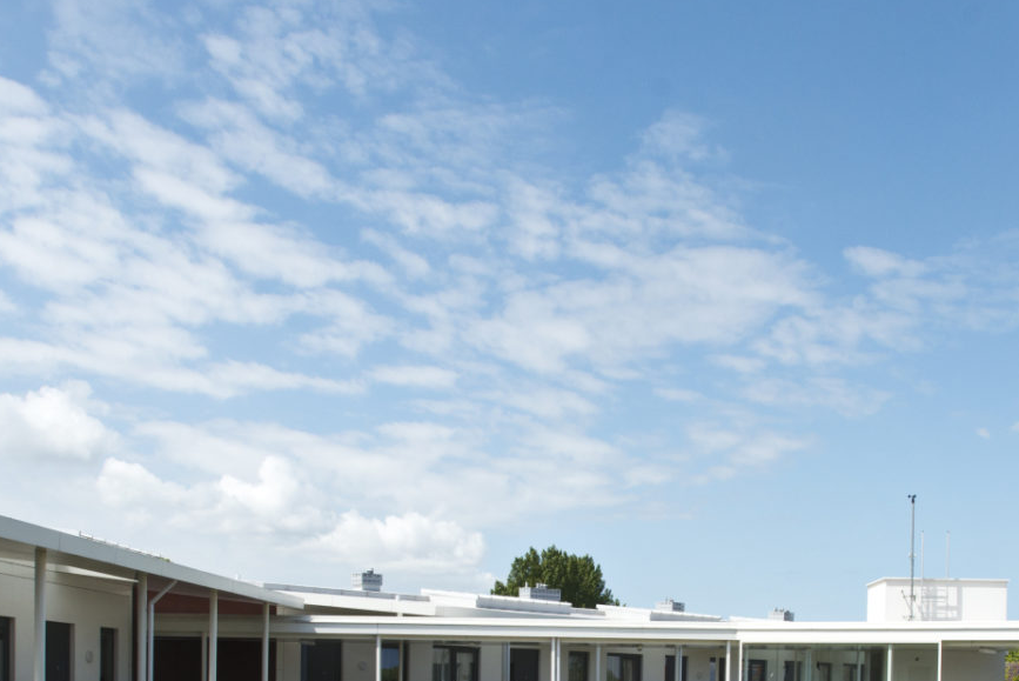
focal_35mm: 47
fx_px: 1331
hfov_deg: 41.7
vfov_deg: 26.7
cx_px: 621
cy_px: 717
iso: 200
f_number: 10
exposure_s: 1/640
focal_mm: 17
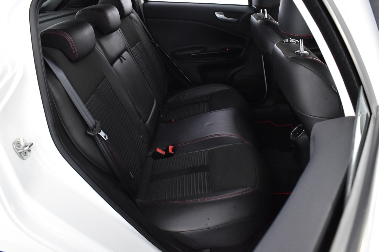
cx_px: 184
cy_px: 118
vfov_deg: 43.6
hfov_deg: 61.9
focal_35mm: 30
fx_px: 316
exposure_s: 1/8
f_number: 5.6
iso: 1250
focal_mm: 18
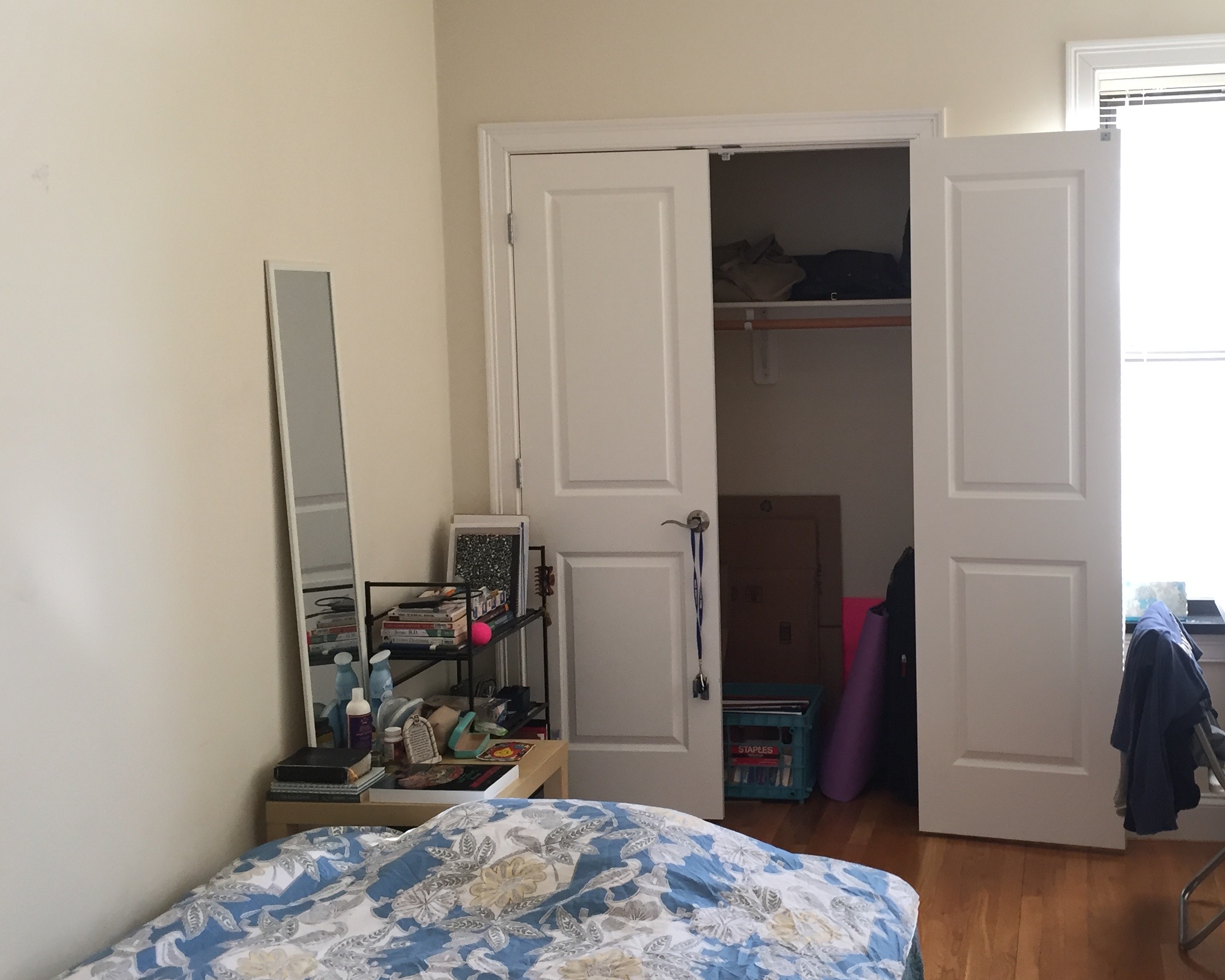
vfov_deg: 34.9
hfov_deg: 42.3
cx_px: 820
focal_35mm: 43
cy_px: 434
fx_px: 1559
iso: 32
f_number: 2.2
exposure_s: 1/30
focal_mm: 4.15
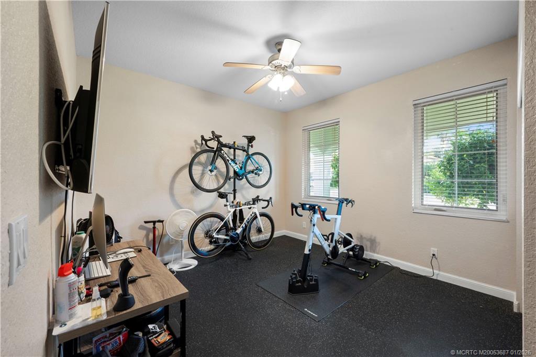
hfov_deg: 104.3
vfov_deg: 81.2
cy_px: 178
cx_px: 268
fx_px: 208
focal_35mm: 14
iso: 500
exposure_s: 1/1.25
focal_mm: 14
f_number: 11
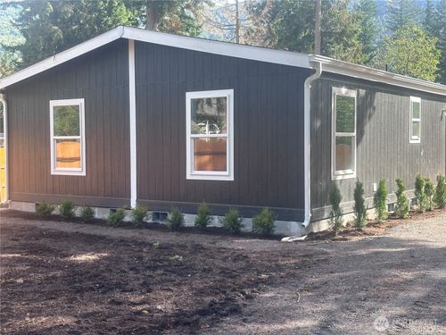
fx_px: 618
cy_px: 168
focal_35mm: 48
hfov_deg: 39.7
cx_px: 223
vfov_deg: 30.3
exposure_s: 1/415
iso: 64
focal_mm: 6.86
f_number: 1.78
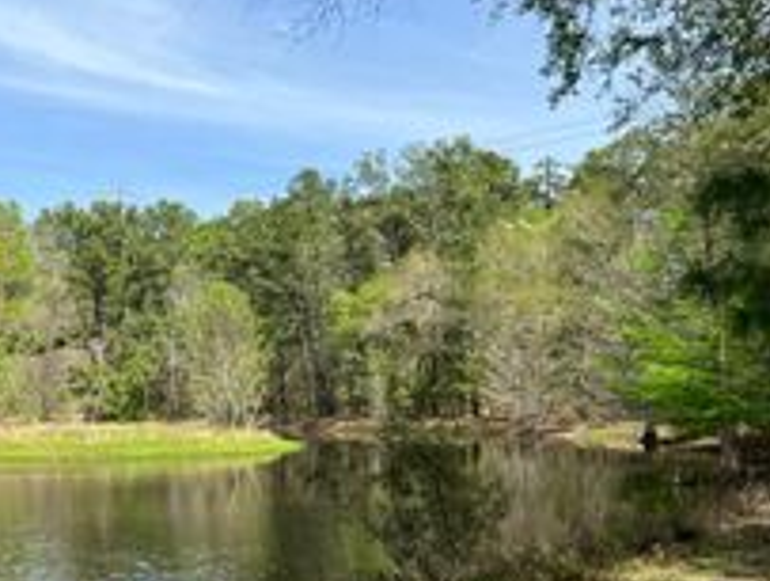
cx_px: 72
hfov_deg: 33.0
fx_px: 1226
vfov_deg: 26.5
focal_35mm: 55
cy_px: 397
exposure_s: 1/2994
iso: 50
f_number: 1.5
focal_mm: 5.7
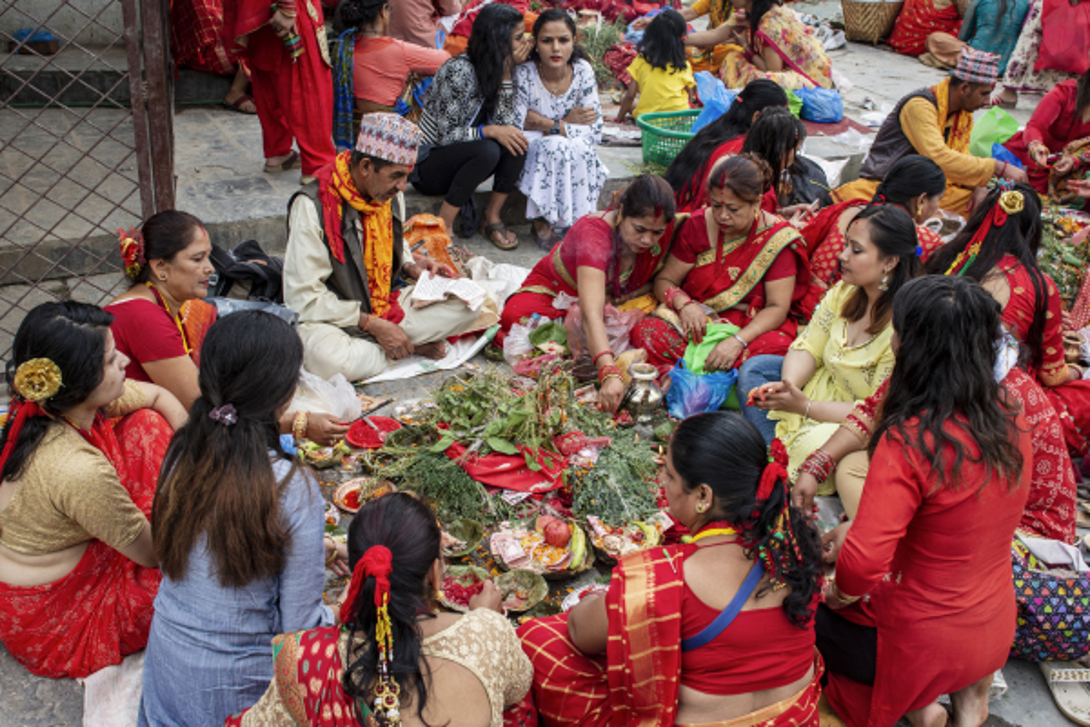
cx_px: 545
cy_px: 364
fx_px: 1181
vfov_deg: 34.2
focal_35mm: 39
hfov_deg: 49.6
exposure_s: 1/125
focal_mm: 26
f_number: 5.6
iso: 320
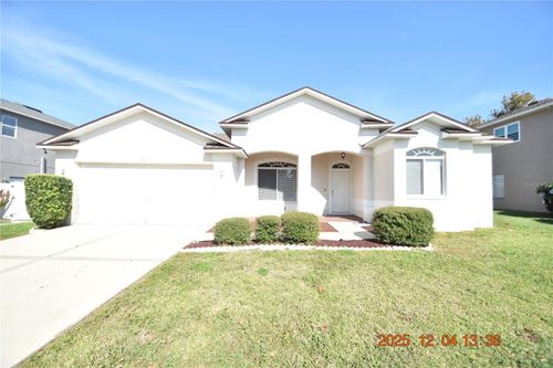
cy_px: 184
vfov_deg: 77.3
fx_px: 230
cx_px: 276
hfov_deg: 100.4
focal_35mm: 15
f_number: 3.5
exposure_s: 1/4000
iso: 800
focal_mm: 10
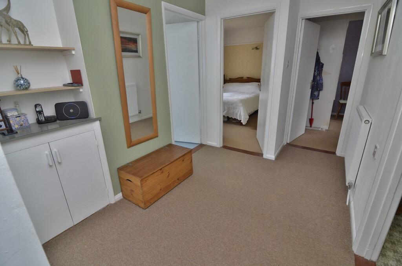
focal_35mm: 16
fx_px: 184
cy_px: 133
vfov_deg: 71.8
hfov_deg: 95.1
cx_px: 201
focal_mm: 11
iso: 400
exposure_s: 1/60
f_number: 5.6
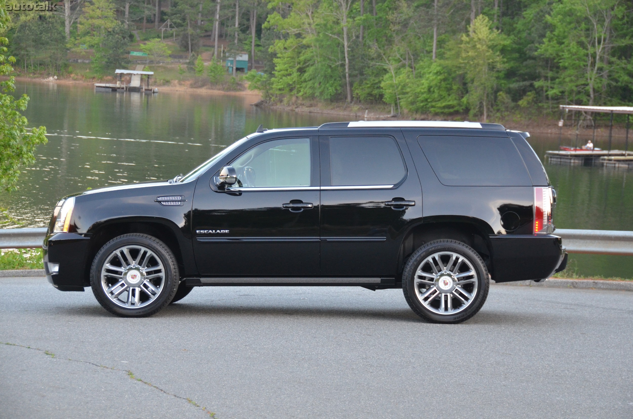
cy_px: 210
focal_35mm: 98
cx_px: 316
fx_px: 1711
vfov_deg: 14.0
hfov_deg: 21.0
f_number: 5
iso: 1600
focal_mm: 65
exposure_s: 1/100
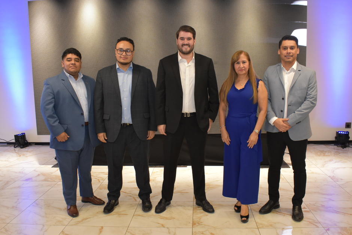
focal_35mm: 33
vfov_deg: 40.0
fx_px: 323
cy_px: 118
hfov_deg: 57.2
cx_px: 176
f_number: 6.3
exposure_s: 1/125
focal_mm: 22
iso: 2000
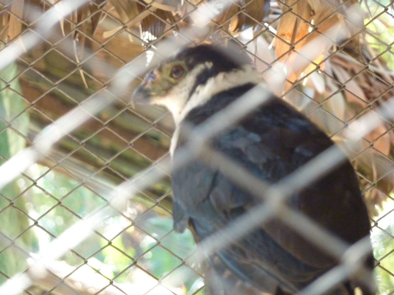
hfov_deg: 6.6
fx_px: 3415
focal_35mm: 300
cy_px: 148
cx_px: 197
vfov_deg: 5.0
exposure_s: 1/60
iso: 800
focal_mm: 49.2
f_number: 4.9
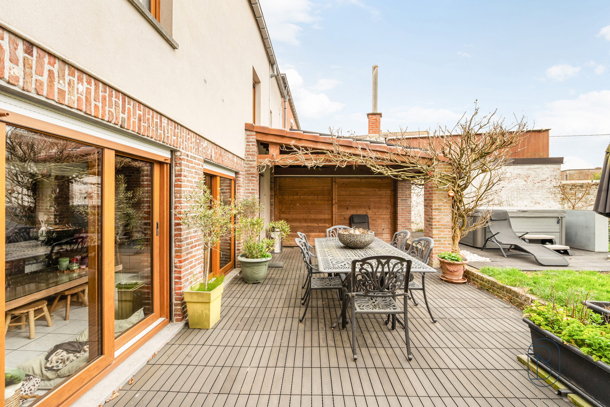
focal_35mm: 15
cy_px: 204
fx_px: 254
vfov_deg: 77.3
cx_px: 305
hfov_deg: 100.4
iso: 320
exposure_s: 1/50
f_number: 11
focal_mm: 15
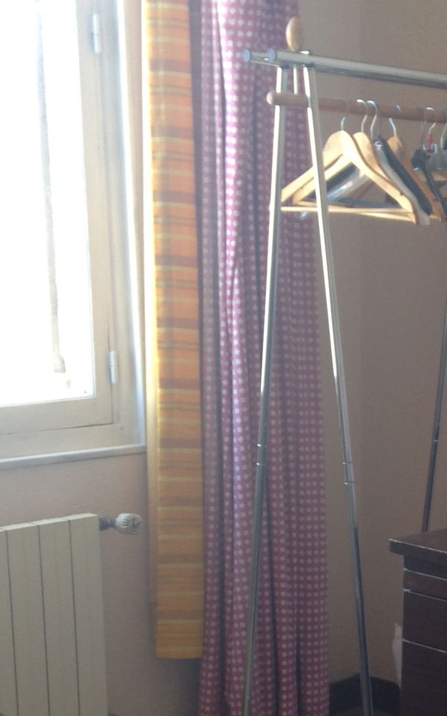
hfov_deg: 16.1
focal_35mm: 78
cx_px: 525
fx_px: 1521
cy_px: 627
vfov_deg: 25.7
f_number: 2.4
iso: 50
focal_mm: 4.12
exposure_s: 1/24
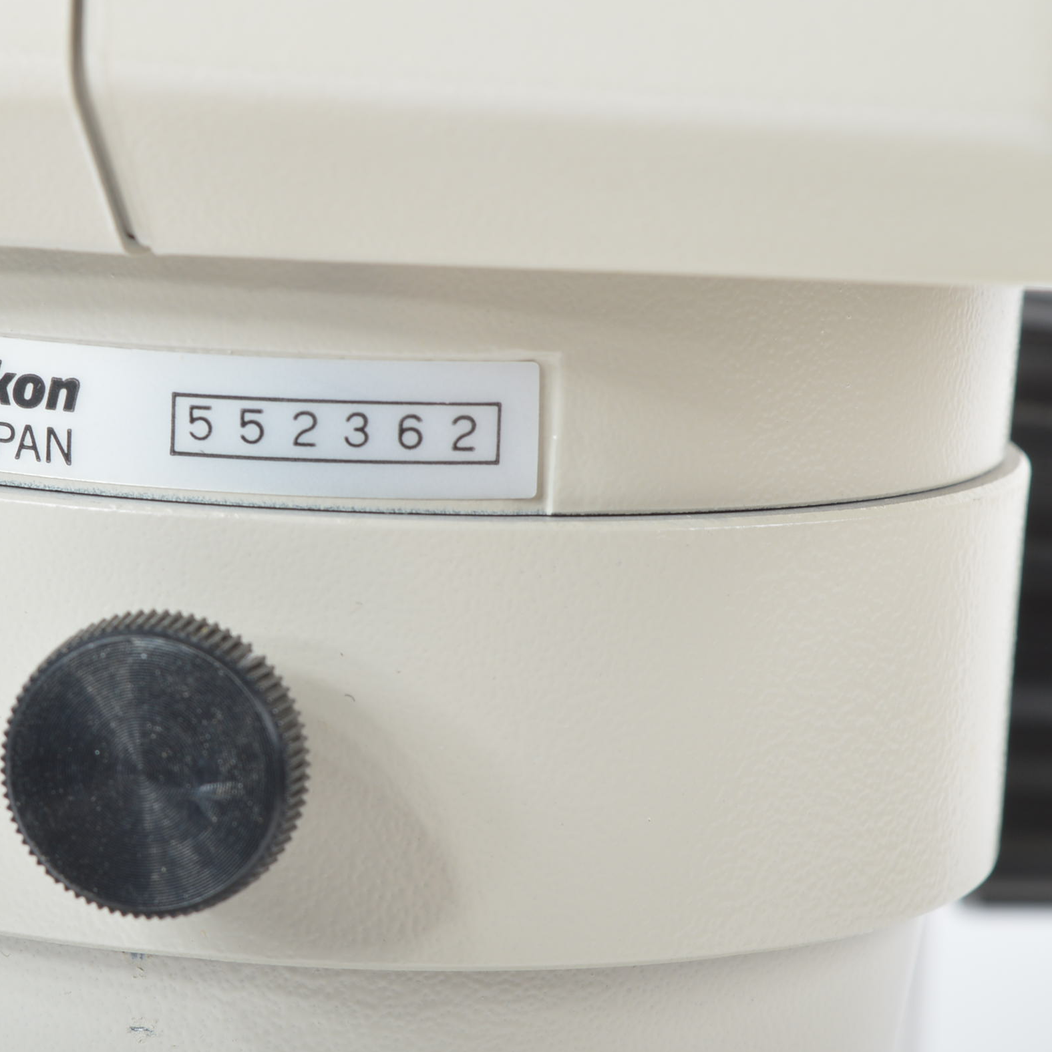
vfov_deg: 13.0
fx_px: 4601
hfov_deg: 13.0
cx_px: 179
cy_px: 558
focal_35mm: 134
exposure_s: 1/200
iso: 100
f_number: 13
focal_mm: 55
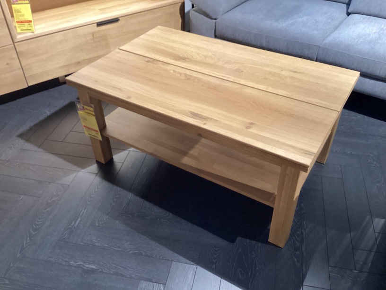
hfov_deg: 58.4
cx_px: 193
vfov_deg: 45.4
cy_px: 145
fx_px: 346
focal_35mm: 31
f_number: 2.4
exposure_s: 1/50
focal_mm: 3.3
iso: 200
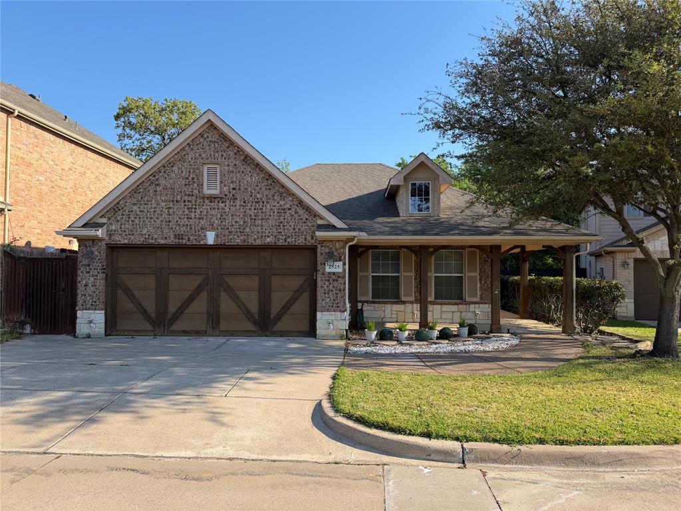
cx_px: 340
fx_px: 472
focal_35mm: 24
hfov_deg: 71.6
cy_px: 256
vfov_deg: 56.8
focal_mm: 6.76
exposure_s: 1/2525
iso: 80
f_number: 1.78
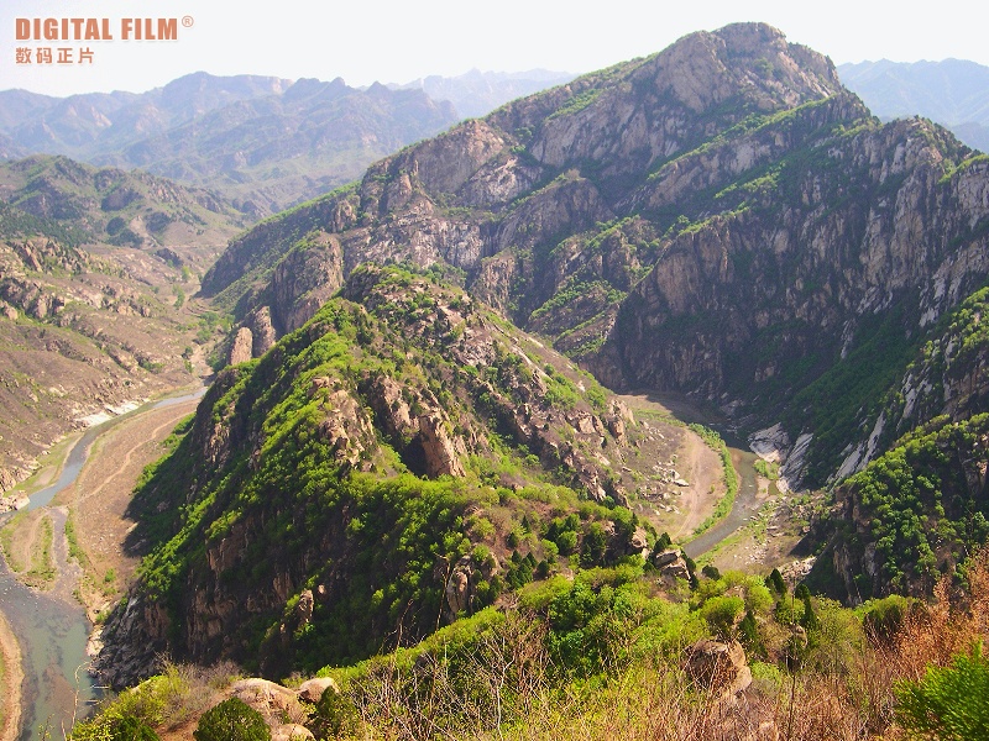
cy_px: 370
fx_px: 1086
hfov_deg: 49.0
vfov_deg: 37.7
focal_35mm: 38
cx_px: 494
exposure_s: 1/557
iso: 100
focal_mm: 8
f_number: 2.8
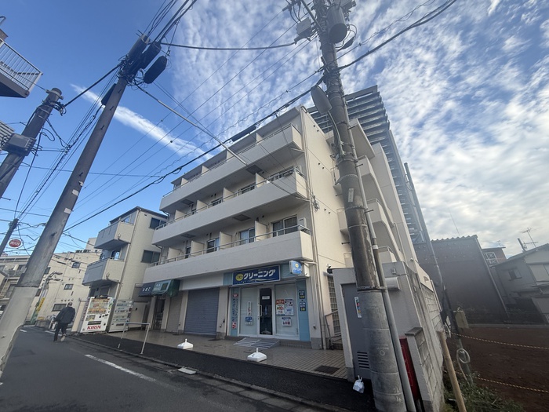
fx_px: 222
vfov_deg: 85.7
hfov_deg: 102.1
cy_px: 206
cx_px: 274
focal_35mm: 14
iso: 50
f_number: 2.2
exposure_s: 1/439
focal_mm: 2.22
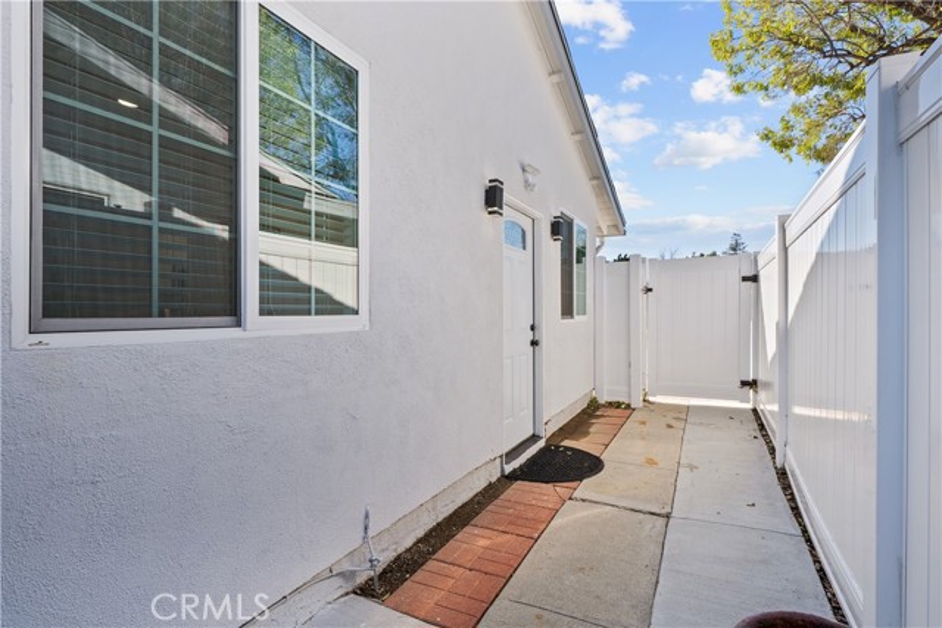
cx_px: 471
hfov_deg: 93.3
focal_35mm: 17
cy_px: 314
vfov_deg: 70.5
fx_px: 445
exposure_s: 1/125
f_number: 9
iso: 250
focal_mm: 17
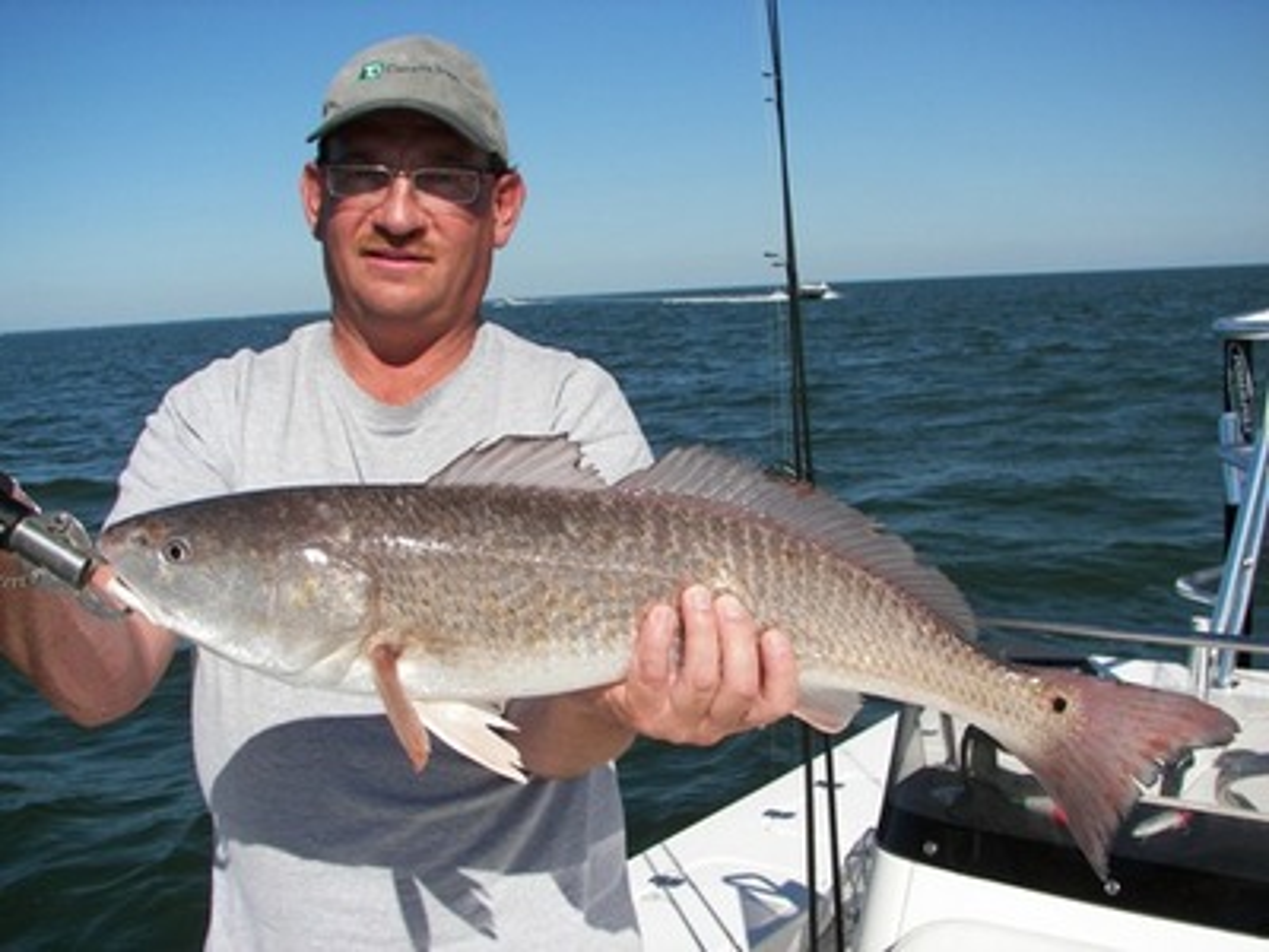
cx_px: 634
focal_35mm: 36
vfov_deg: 39.7
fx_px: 1320
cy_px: 476
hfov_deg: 51.4
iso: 50
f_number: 4
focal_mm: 6
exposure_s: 1/1000
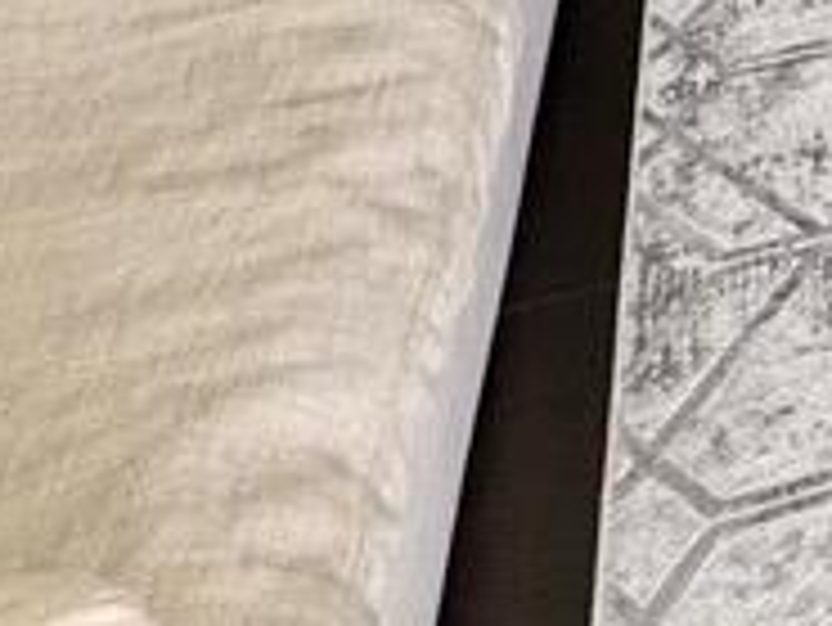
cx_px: 1628
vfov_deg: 10.7
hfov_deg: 16.1
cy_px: -1234
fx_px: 2333
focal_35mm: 97
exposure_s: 1/99
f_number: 2.2
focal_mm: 2.22
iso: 100
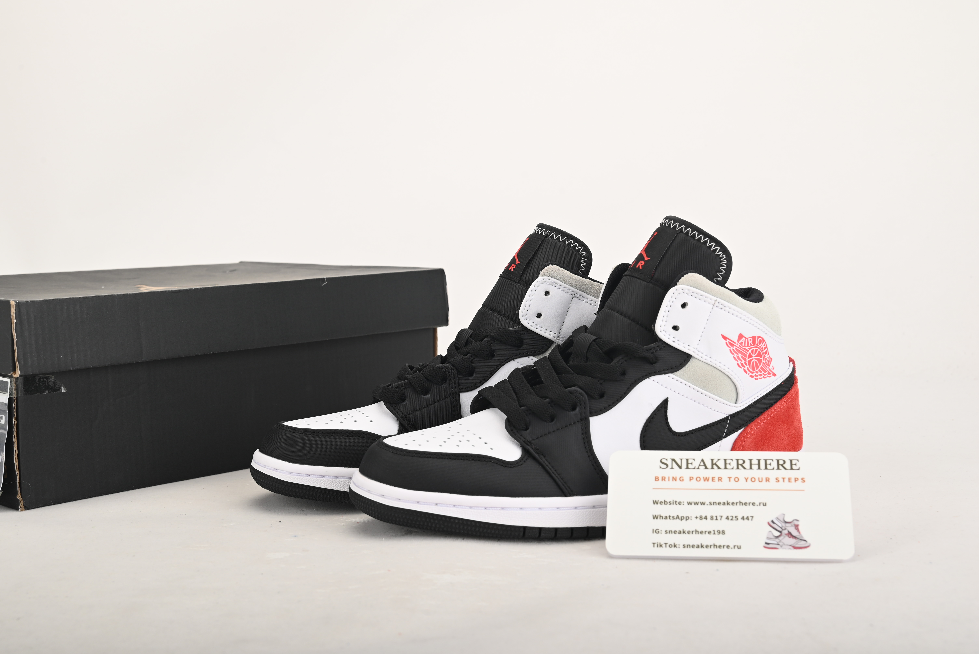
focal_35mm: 50
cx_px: 490
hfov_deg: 39.6
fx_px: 1360
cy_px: 327
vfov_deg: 27.0
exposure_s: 1/200
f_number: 11
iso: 100
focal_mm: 50
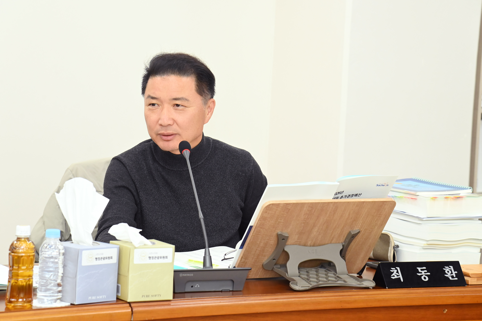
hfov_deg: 17.1
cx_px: 241
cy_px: 160
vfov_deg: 11.4
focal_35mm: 120
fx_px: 1607
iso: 3200
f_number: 6.3
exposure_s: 1/250
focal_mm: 120
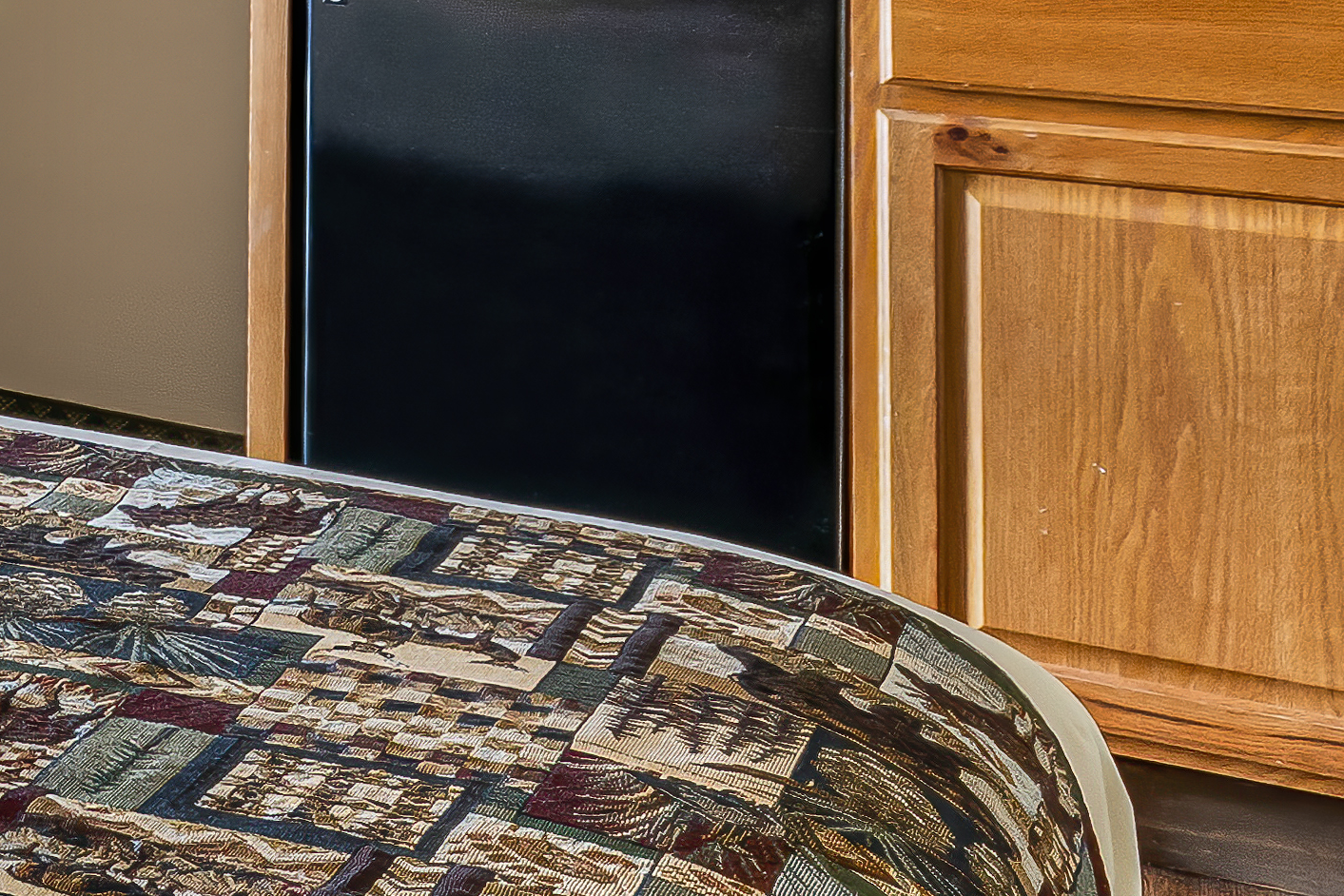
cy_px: -372
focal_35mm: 68
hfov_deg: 23.4
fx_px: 2538
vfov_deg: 18.2
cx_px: -705
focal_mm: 11.5
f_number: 9
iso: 400
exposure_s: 1/1.67
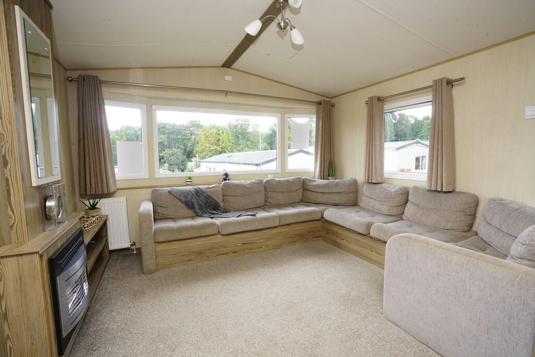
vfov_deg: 73.8
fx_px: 238
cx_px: 268
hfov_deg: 96.7
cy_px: 178
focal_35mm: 16
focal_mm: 16
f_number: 18
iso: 3200
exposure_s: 1/60
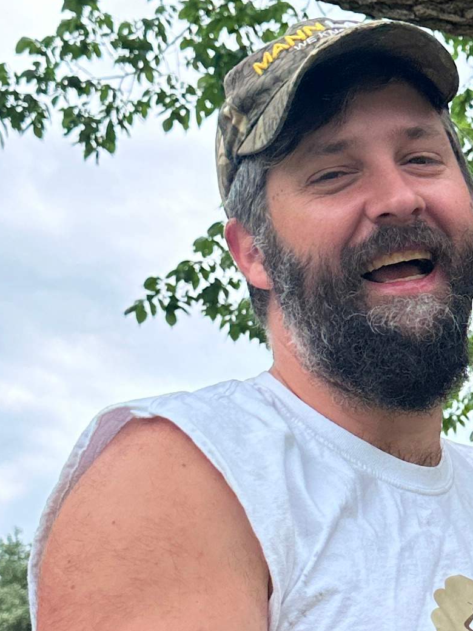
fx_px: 1695
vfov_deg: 21.0
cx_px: 513
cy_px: 421
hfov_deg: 15.5
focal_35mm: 93
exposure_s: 1/1949
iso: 80
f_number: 1.78
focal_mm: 6.86
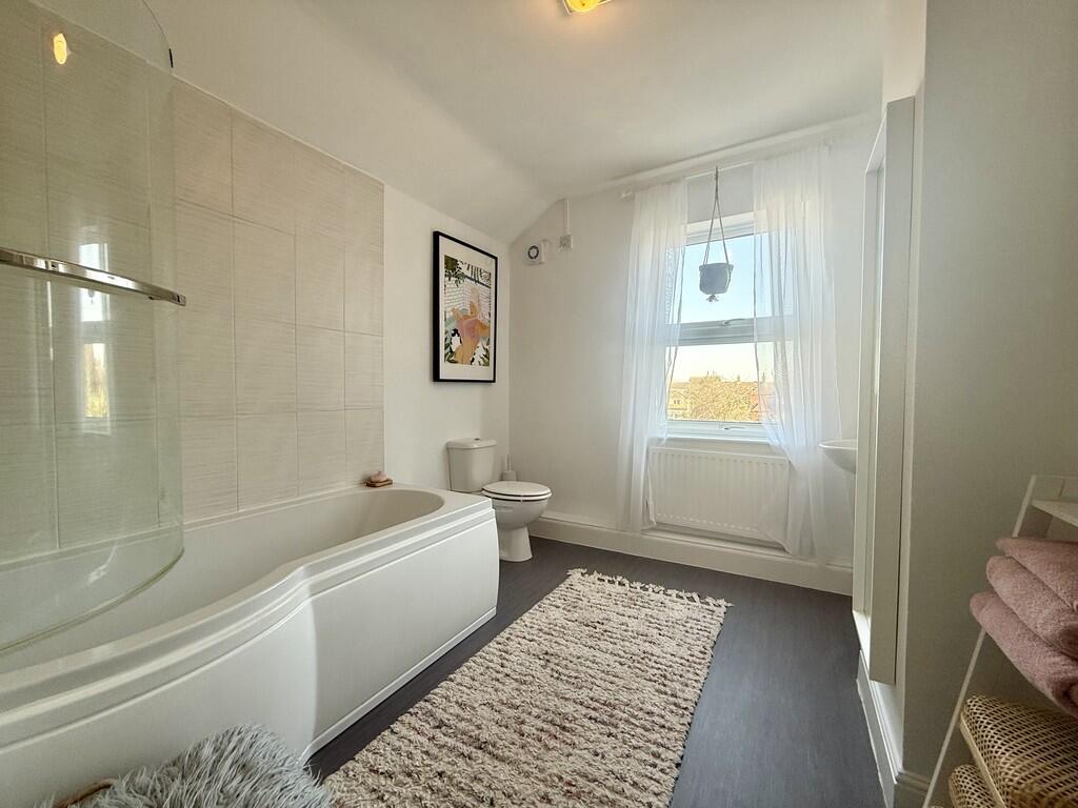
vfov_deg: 85.7
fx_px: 436
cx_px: 539
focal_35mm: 14
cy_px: 404
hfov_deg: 102.1
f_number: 2.2
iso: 64
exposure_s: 1/109
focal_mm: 2.22
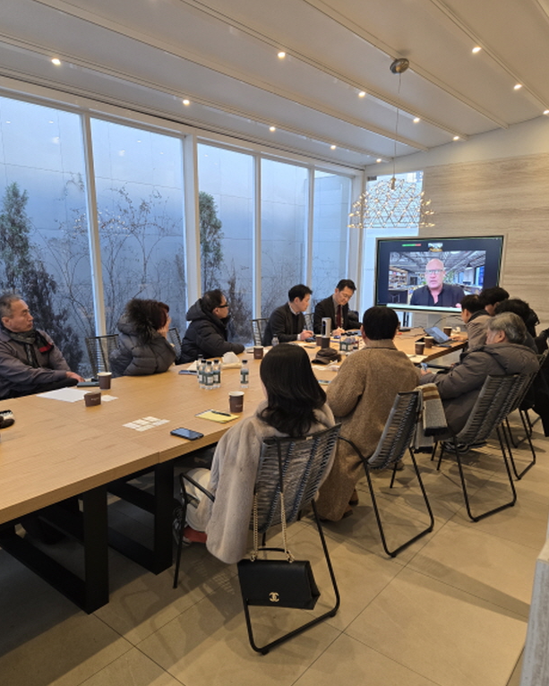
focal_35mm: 25
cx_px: 267
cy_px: 371
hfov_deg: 56.8
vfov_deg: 68.0
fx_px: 508
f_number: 1.8
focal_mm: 5.4
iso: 125
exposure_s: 1/60
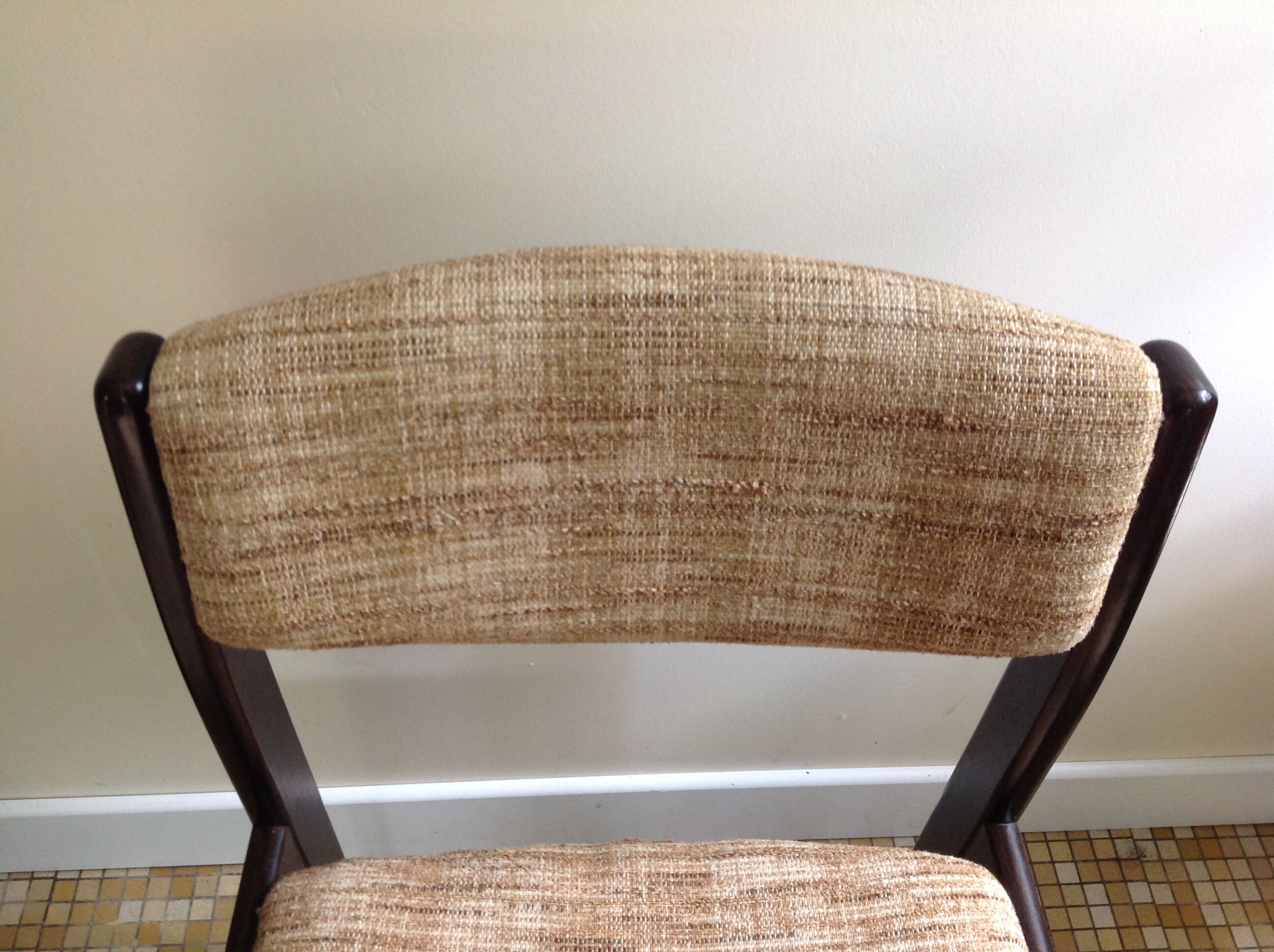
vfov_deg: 40.6
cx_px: 637
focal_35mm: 35
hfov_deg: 52.7
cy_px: 476
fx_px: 1286
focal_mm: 4.28
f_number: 2.4
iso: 100
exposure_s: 1/15
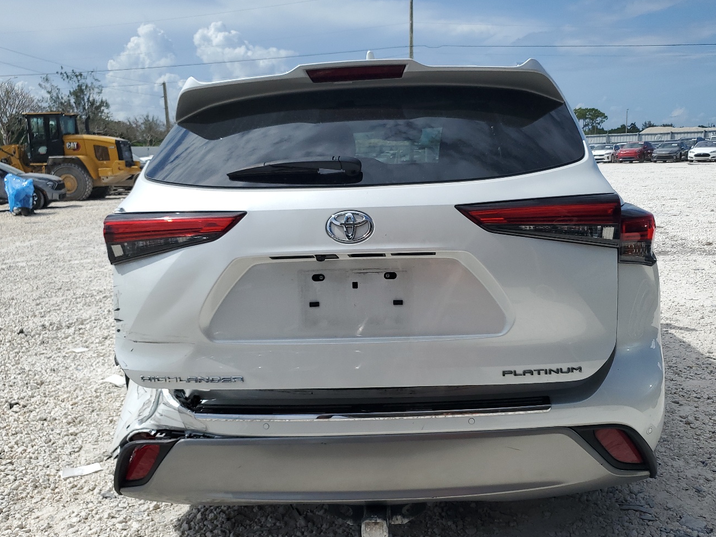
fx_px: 662
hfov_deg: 56.7
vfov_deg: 44.1
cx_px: 401
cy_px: 282
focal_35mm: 32
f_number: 1.5
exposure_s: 1/10000
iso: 50
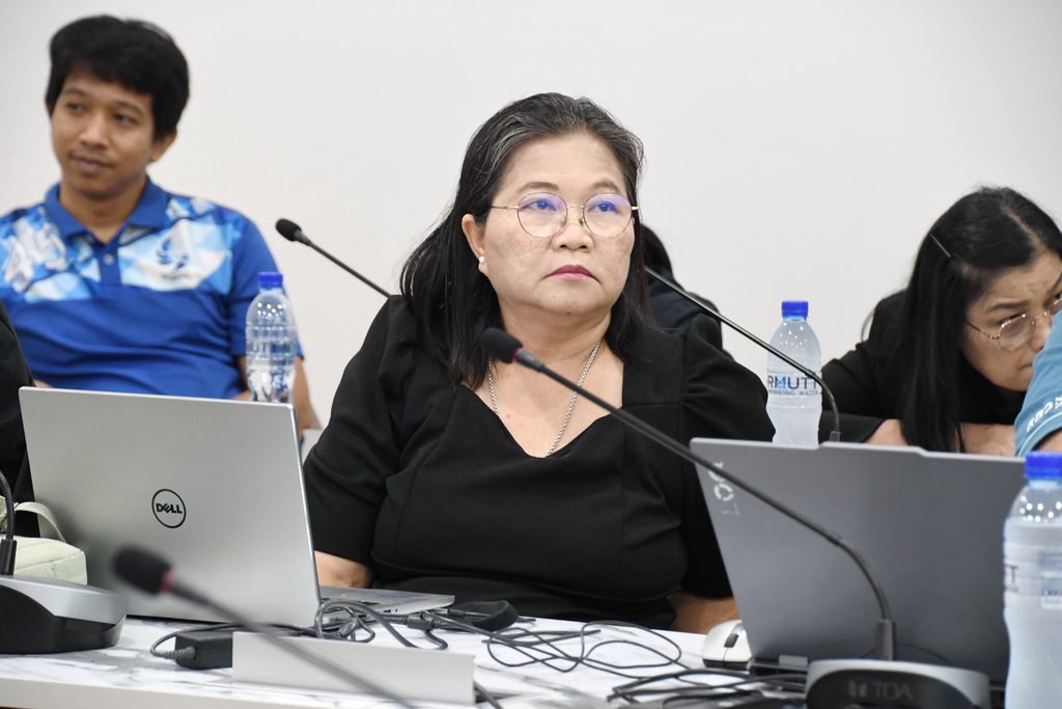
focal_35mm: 174
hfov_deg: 11.8
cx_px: 531
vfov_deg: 7.9
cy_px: 354
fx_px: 5133
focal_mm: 116
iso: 1600
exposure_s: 1/40
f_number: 5.6
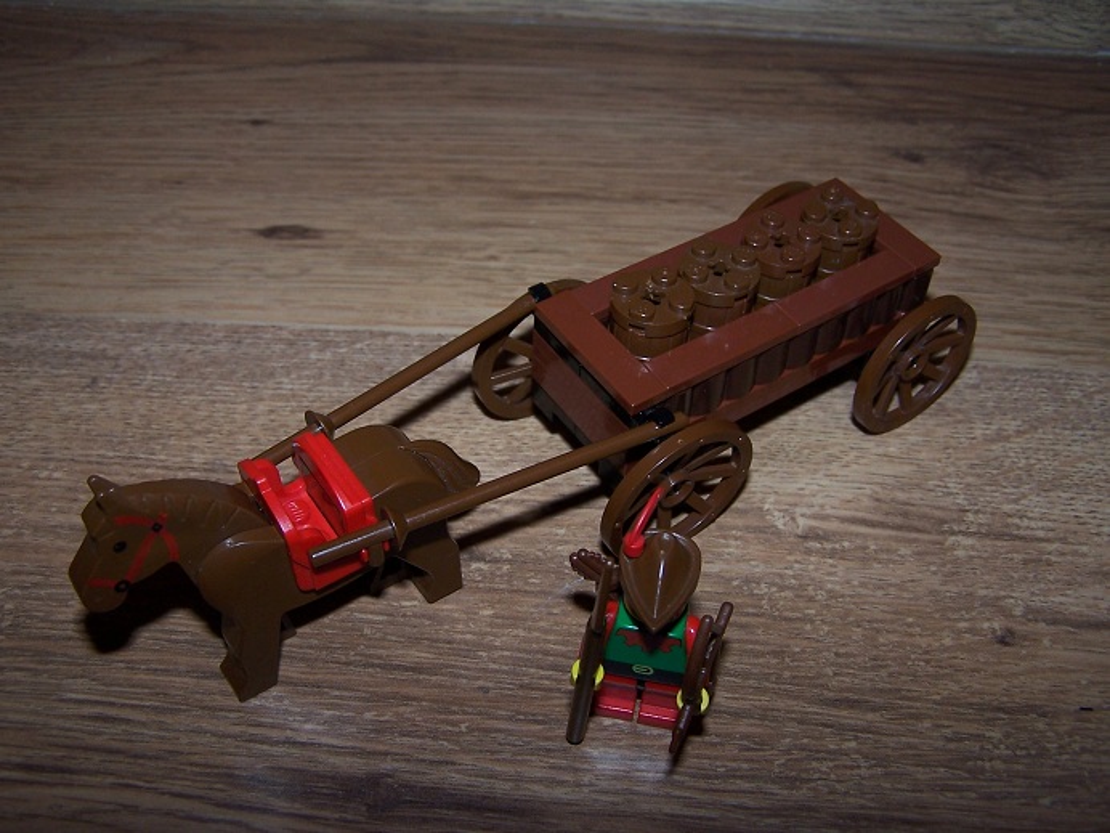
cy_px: 416
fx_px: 1219
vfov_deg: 37.7
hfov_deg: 49.0
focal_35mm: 38
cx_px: 555
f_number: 2.8
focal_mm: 6.3
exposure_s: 1/60
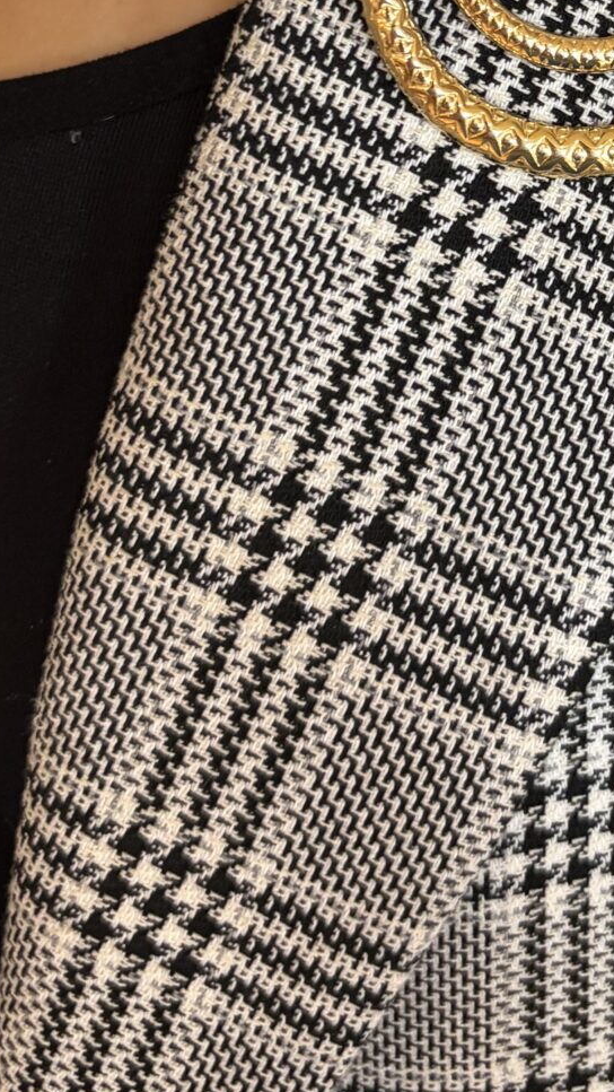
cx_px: 674
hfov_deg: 15.7
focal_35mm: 75
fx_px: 2171
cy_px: 32
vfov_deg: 26.9
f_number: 1.6
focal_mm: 5.96
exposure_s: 1/50
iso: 160
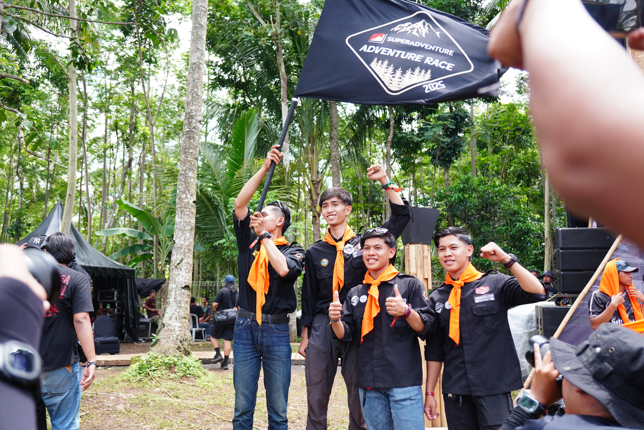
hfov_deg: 59.7
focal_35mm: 31
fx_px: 561
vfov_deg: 41.9
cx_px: 322
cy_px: 215
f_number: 2.8
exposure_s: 1/500
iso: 250
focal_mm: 20.9
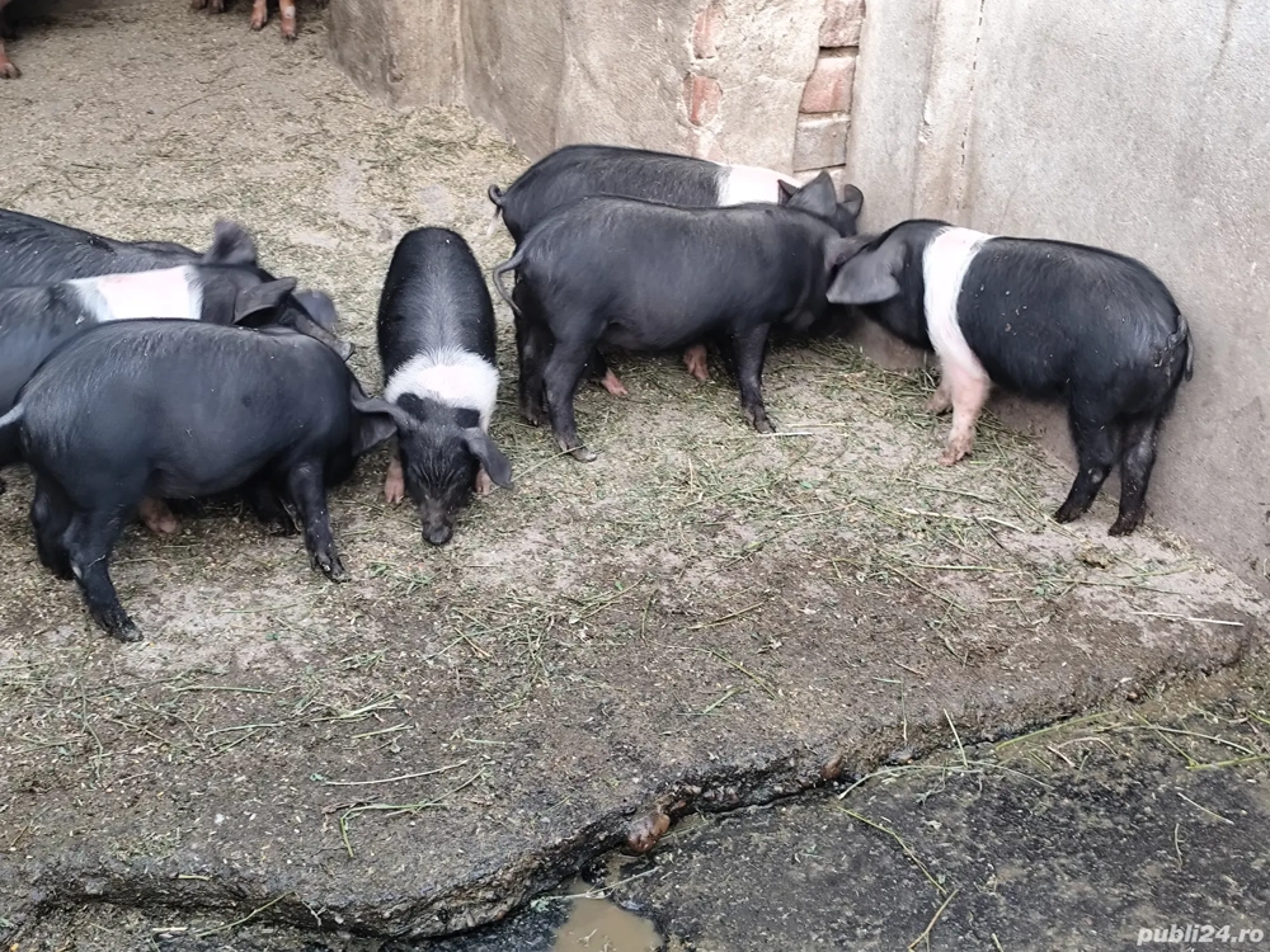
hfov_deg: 41.2
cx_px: 635
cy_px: 476
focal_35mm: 46
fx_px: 1688
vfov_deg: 31.5
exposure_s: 1/33.3
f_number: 1.65
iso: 250
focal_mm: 6.19
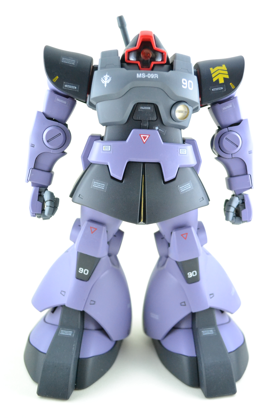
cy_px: 209
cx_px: 139
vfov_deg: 53.1
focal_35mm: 36
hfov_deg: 36.9
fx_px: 417
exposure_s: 1/200
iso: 3200
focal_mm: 24
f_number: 4
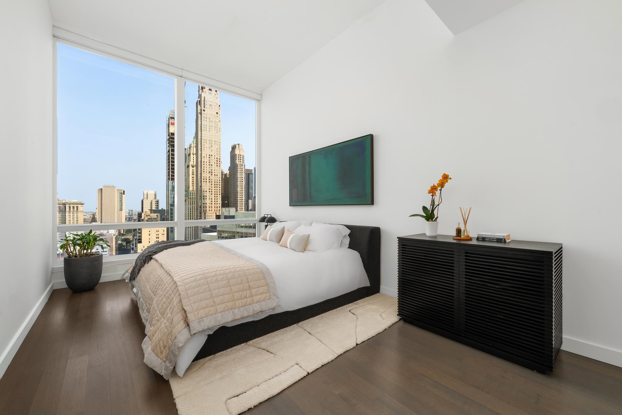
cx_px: 311
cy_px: 208
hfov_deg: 104.3
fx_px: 242
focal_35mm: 14
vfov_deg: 81.2
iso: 640
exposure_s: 1/10
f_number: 18
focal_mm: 14
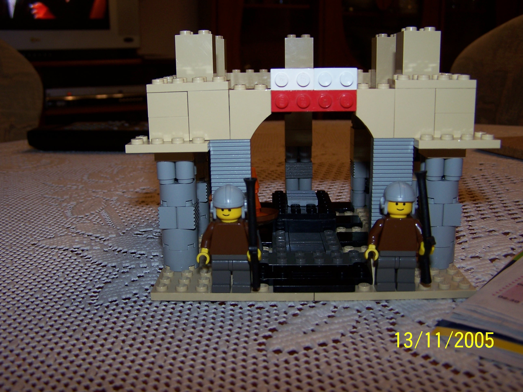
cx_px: 262
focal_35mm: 38
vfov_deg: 37.7
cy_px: 196
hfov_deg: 49.0
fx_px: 574
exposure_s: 1/60
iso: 80
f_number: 2.8
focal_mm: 6.3
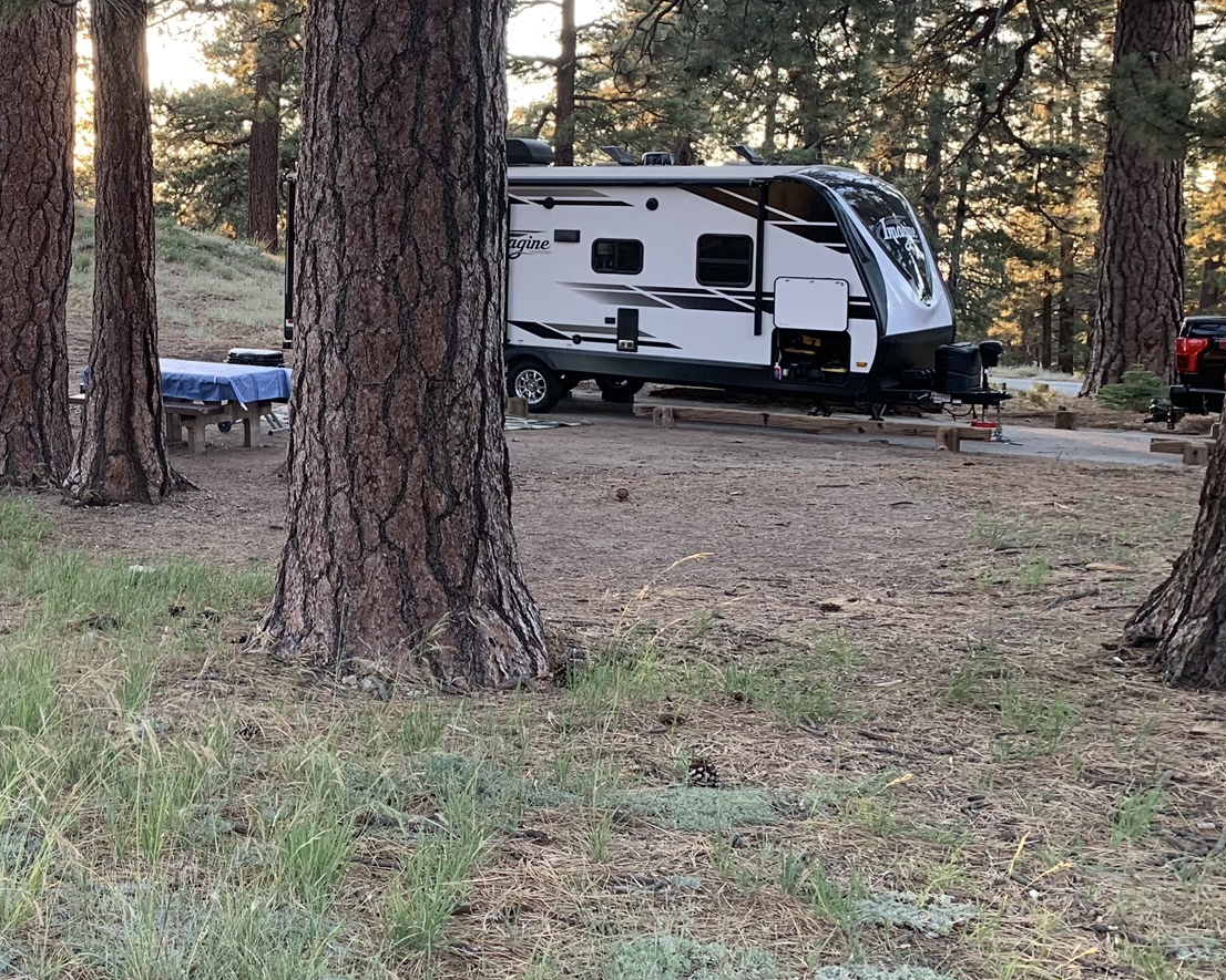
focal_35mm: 47
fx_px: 1706
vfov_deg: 31.8
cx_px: 151
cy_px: 327
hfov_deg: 37.3
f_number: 1.8
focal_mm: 4.25
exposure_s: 1/93
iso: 100
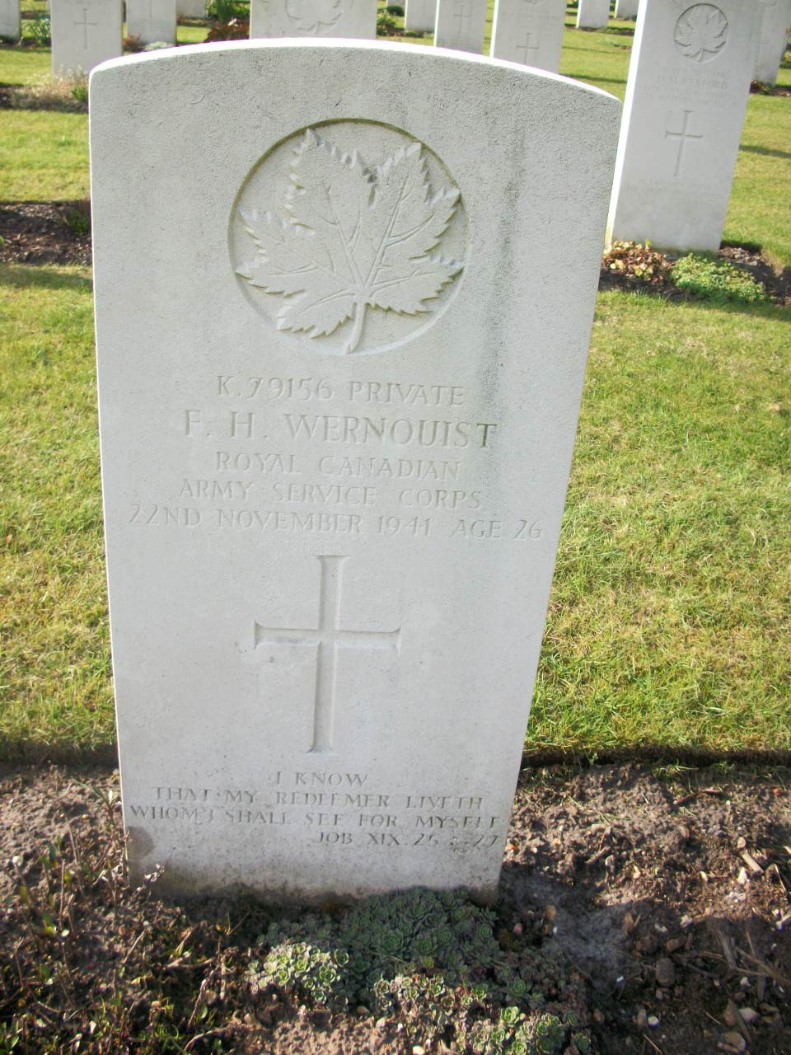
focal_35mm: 35
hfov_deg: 40.7
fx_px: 1066
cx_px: 396
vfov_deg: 52.6
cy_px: 528
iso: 80
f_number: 3.1
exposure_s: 1/250
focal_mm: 6.3
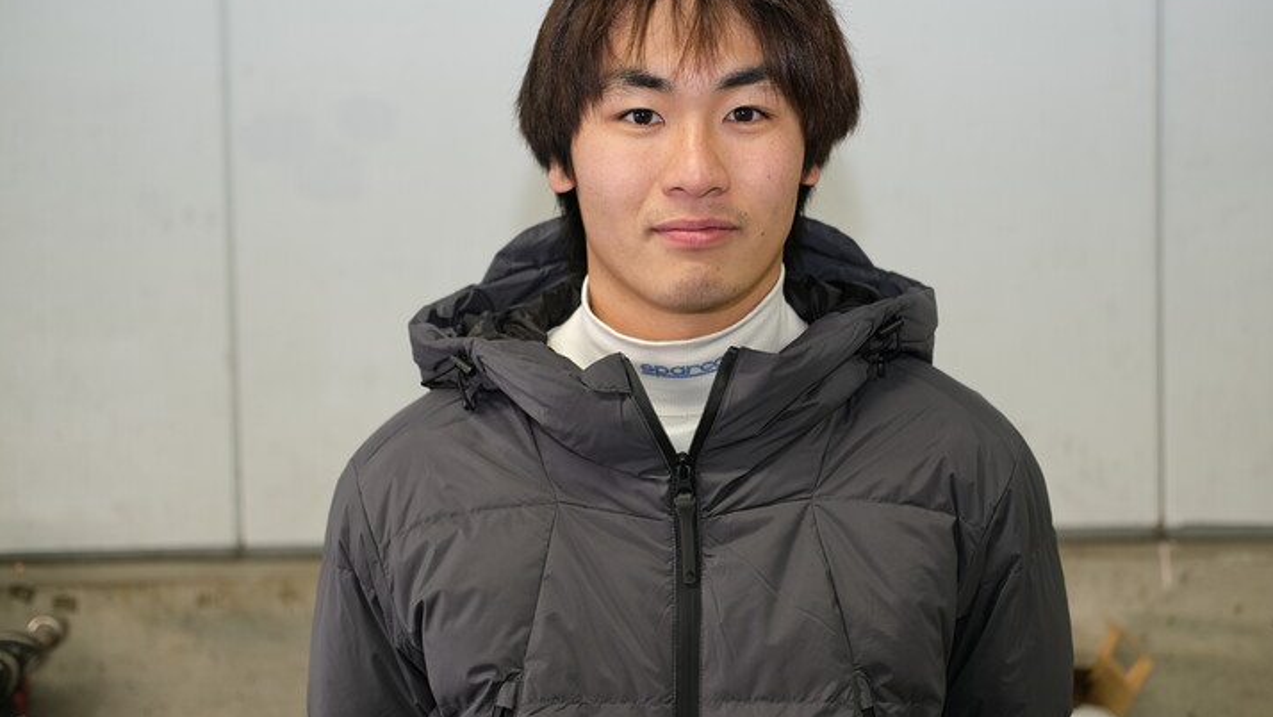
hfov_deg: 37.2
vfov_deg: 21.4
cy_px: 294
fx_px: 1891
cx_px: 638
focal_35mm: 56
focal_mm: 35
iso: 200
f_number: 2
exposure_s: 1/105
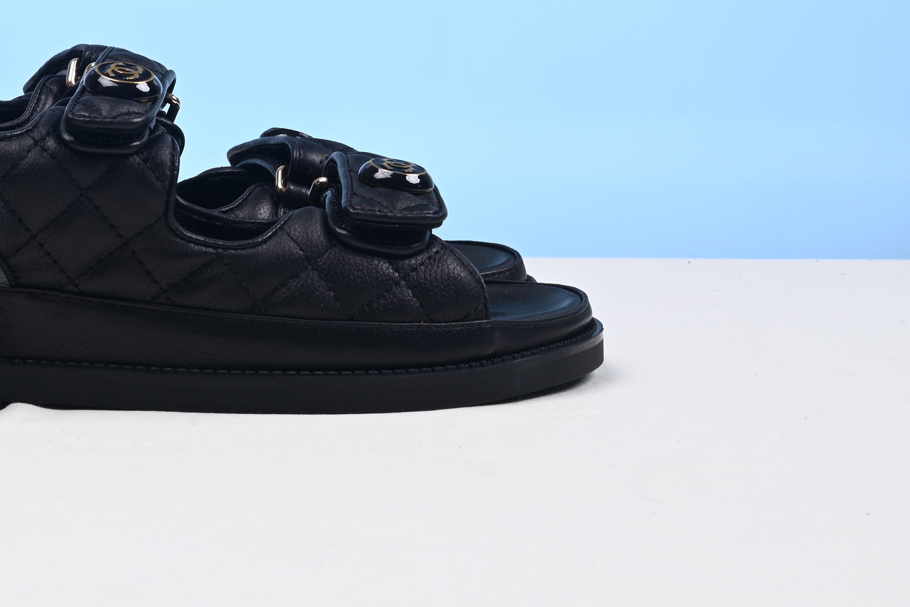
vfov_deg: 15.1
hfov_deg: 22.3
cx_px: 95
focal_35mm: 89
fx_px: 2250
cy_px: 9
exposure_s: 1/2.5
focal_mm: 40
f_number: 16
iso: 100
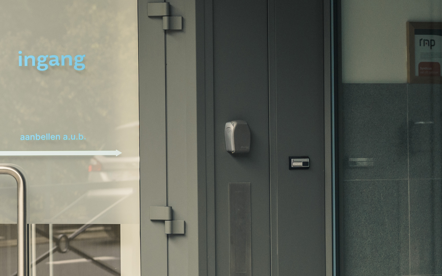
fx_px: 2301
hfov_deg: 10.3
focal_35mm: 191
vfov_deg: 6.9
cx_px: -380
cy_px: 55
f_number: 3.2
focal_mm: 50
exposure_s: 1/200
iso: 200
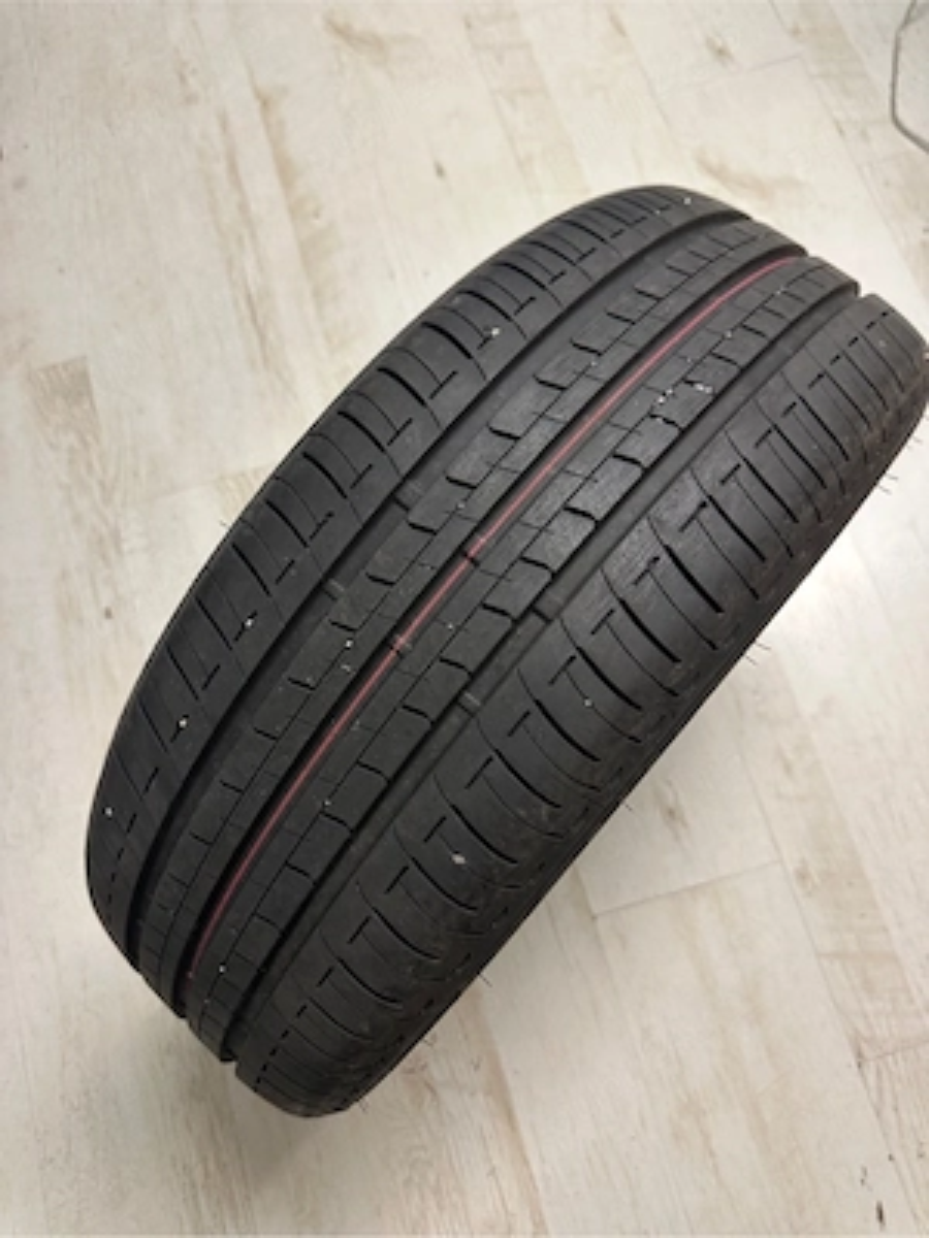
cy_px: 619
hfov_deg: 56.8
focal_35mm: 24
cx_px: 464
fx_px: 859
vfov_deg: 71.6
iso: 250
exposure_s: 1/50
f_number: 1.78
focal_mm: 6.86
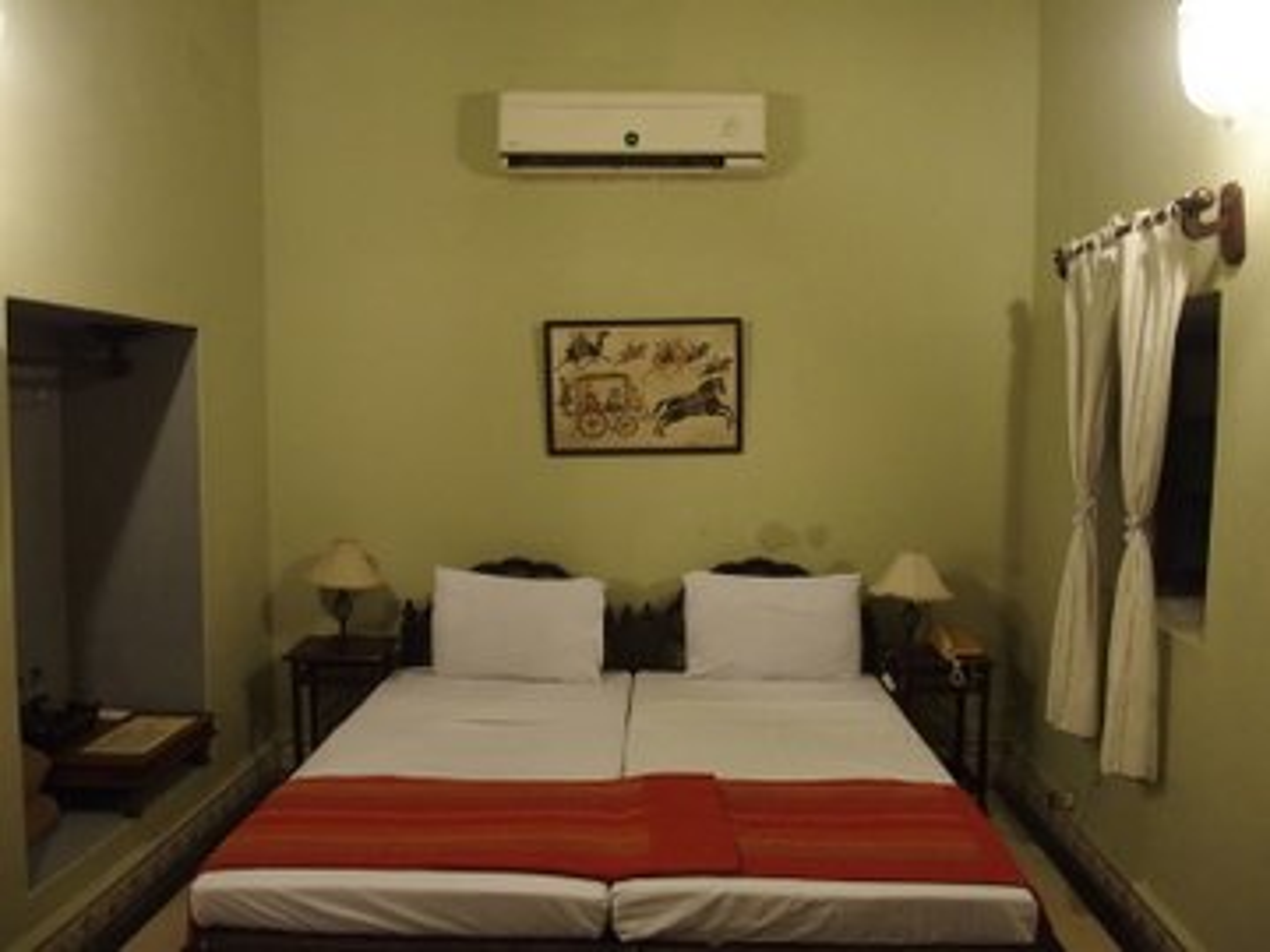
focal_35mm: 28
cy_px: 476
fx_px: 1027
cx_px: 635
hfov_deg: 63.4
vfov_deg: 49.7
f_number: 2.8
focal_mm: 6
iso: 800
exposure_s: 1/25
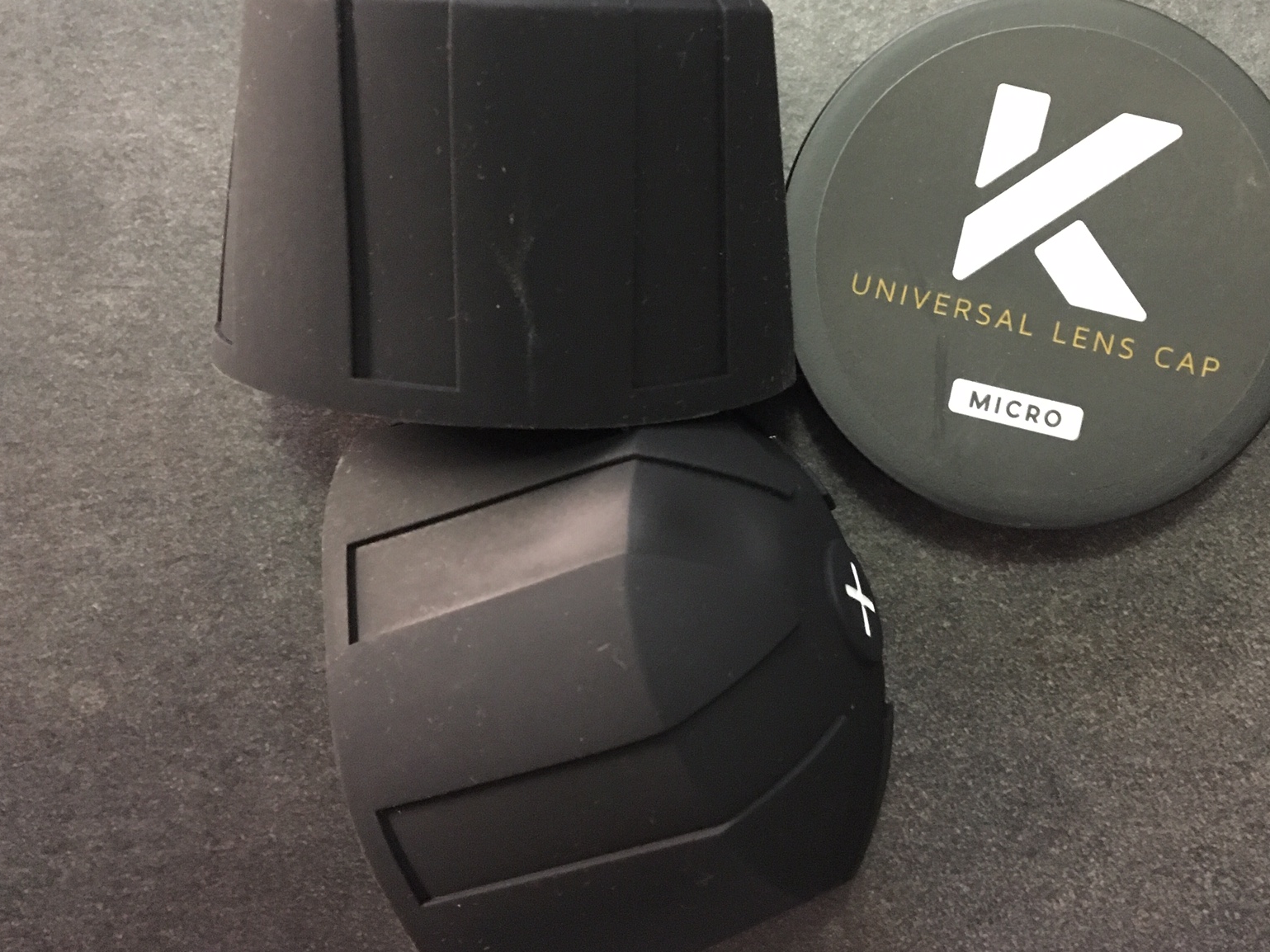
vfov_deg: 37.5
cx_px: 747
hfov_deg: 48.7
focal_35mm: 38
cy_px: 366
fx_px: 1394
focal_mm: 4.15
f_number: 2.2
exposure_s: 1/17
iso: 400
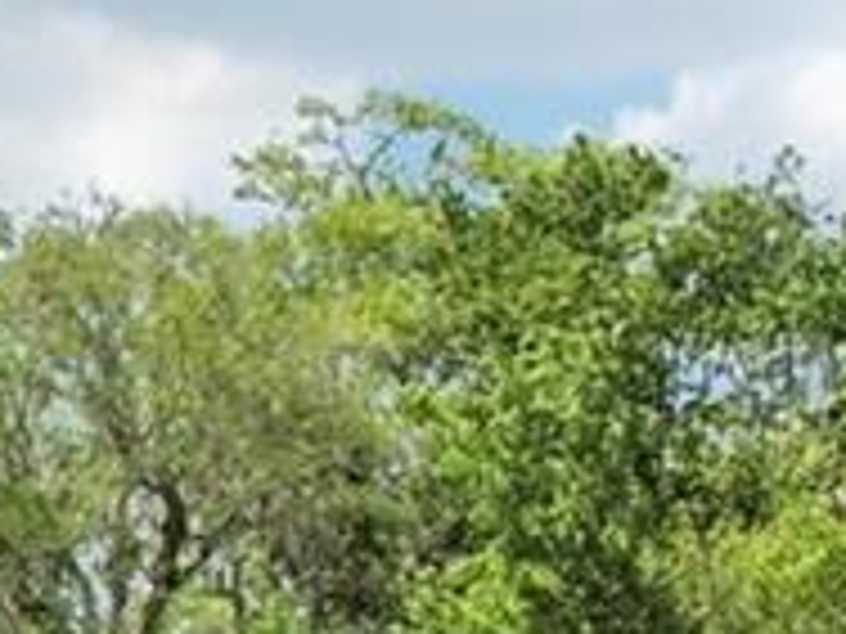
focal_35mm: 180
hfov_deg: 8.9
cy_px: 1097
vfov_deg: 8.0
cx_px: -1724
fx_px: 4399
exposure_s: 1/3000
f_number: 2.8
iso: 110
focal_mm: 8.4
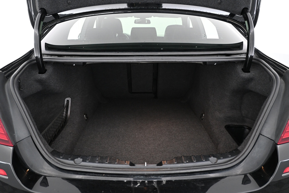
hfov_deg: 65.9
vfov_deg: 46.8
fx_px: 223
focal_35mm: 28
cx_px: 144
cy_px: 96
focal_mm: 18.5
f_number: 3.8
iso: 2200
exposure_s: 1/30
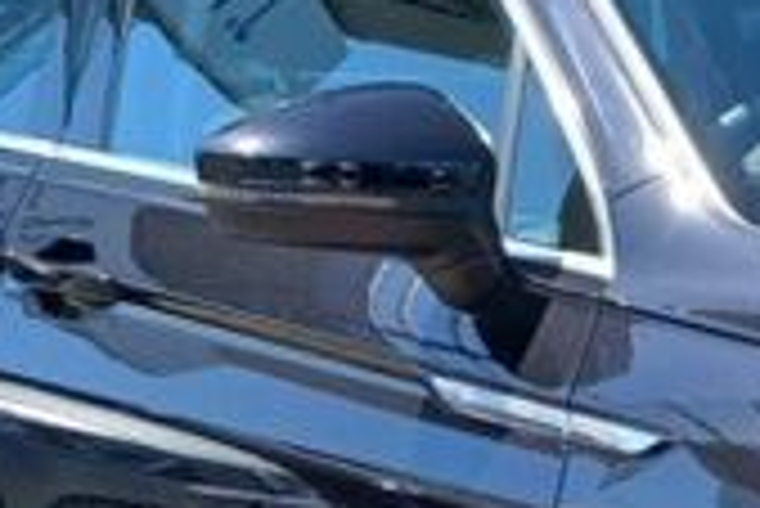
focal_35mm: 96
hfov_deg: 18.8
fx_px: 2028
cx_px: 1120
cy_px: 670
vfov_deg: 13.7
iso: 20
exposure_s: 1/212
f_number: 1.8
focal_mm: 3.98
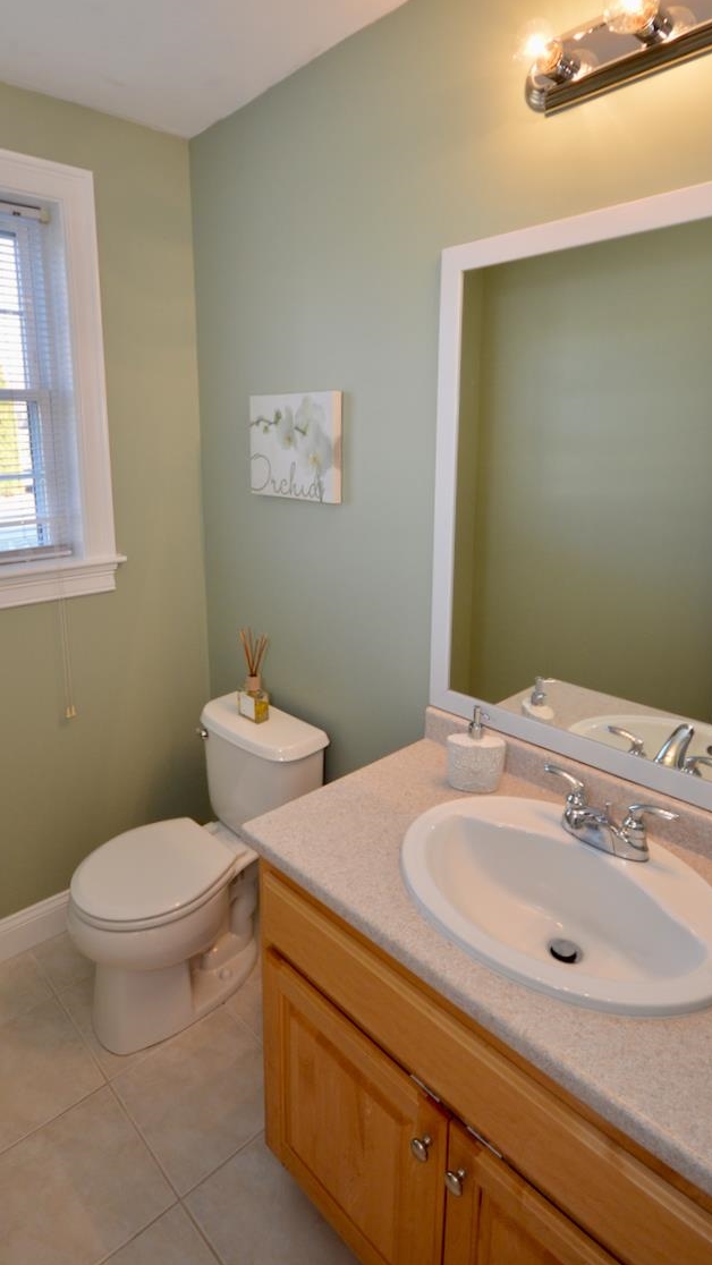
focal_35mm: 18
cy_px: 560
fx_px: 604
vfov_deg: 92.3
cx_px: 319
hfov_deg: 60.9
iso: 400
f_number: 4.5
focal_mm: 10
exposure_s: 1/80
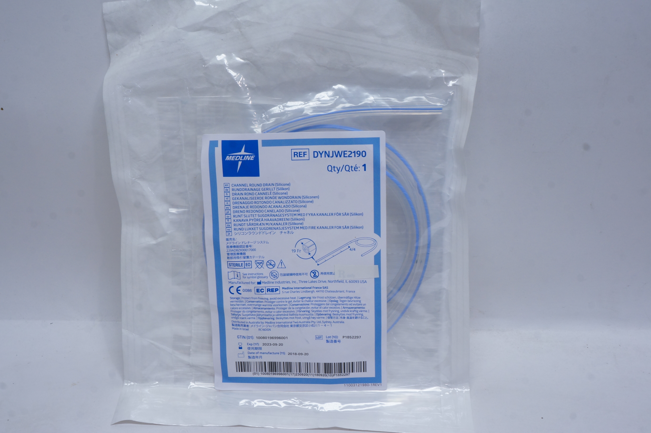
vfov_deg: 31.8
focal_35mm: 42
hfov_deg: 46.4
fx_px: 759
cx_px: 326
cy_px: 216
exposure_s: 1/13
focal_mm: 28
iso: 400
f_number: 14
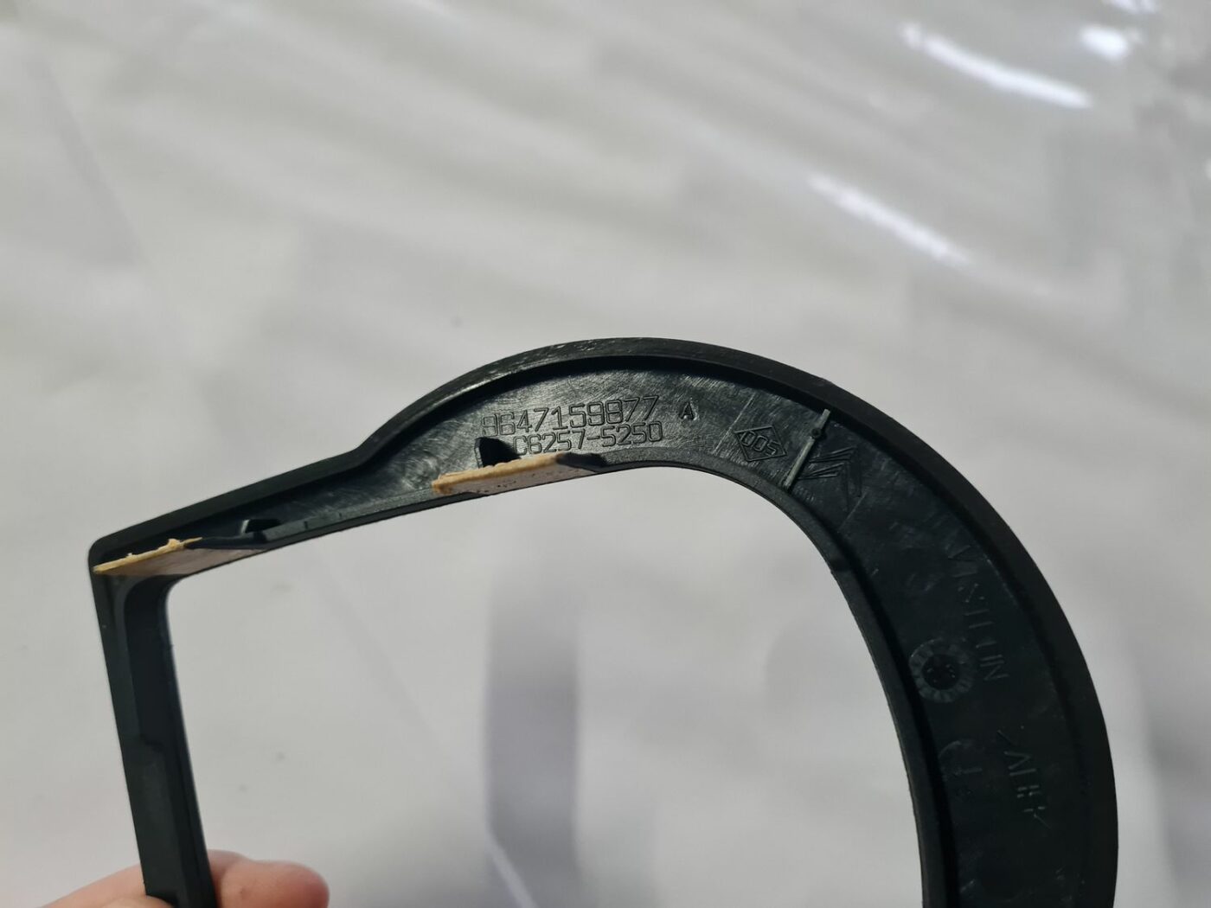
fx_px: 910
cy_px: 454
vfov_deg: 53.1
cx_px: 606
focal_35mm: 26
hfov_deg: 67.3
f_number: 1.8
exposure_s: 1/50
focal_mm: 5.4
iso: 640
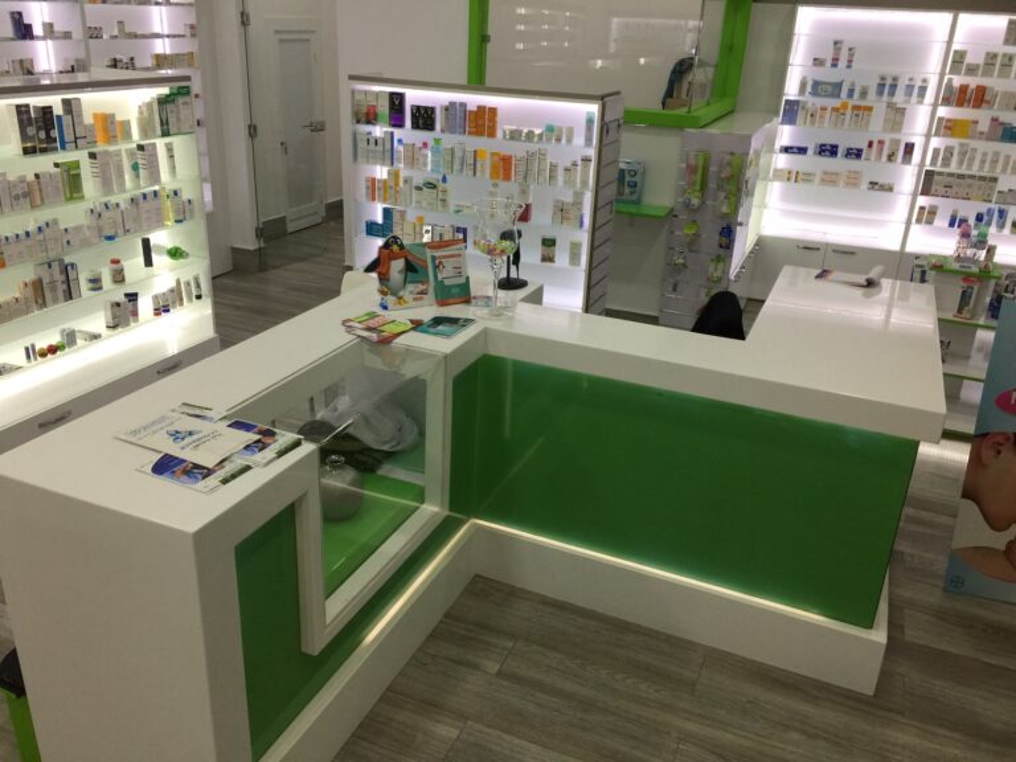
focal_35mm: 29
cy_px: 381
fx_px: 851
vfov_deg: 48.2
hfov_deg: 61.7
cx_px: 508
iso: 50
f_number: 2.2
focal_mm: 4.15
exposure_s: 1/33
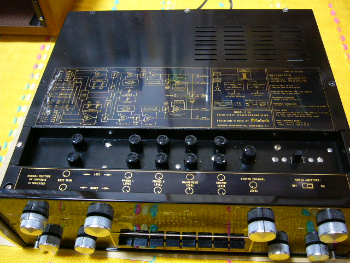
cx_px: 175
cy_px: 132
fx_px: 354
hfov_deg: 52.6
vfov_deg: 40.7
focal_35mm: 35
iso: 200
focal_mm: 5.8
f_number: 2.8
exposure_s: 1/8
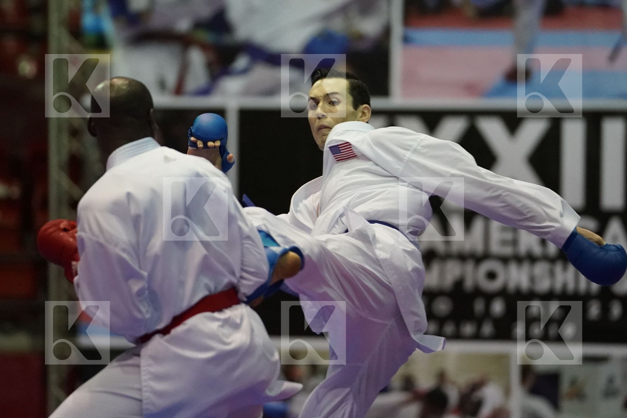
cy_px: 209
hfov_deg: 7.4
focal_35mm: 280
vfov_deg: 4.9
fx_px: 4876
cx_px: 314
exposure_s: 1/800
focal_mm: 187
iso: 6400
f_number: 2.8
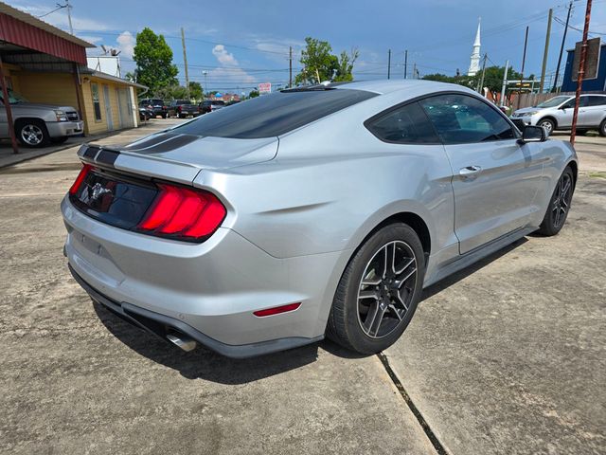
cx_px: 303
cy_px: 228
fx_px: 403
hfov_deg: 73.9
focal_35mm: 23
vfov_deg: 58.9
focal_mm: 6.3
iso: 12
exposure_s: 1/1339
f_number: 1.7
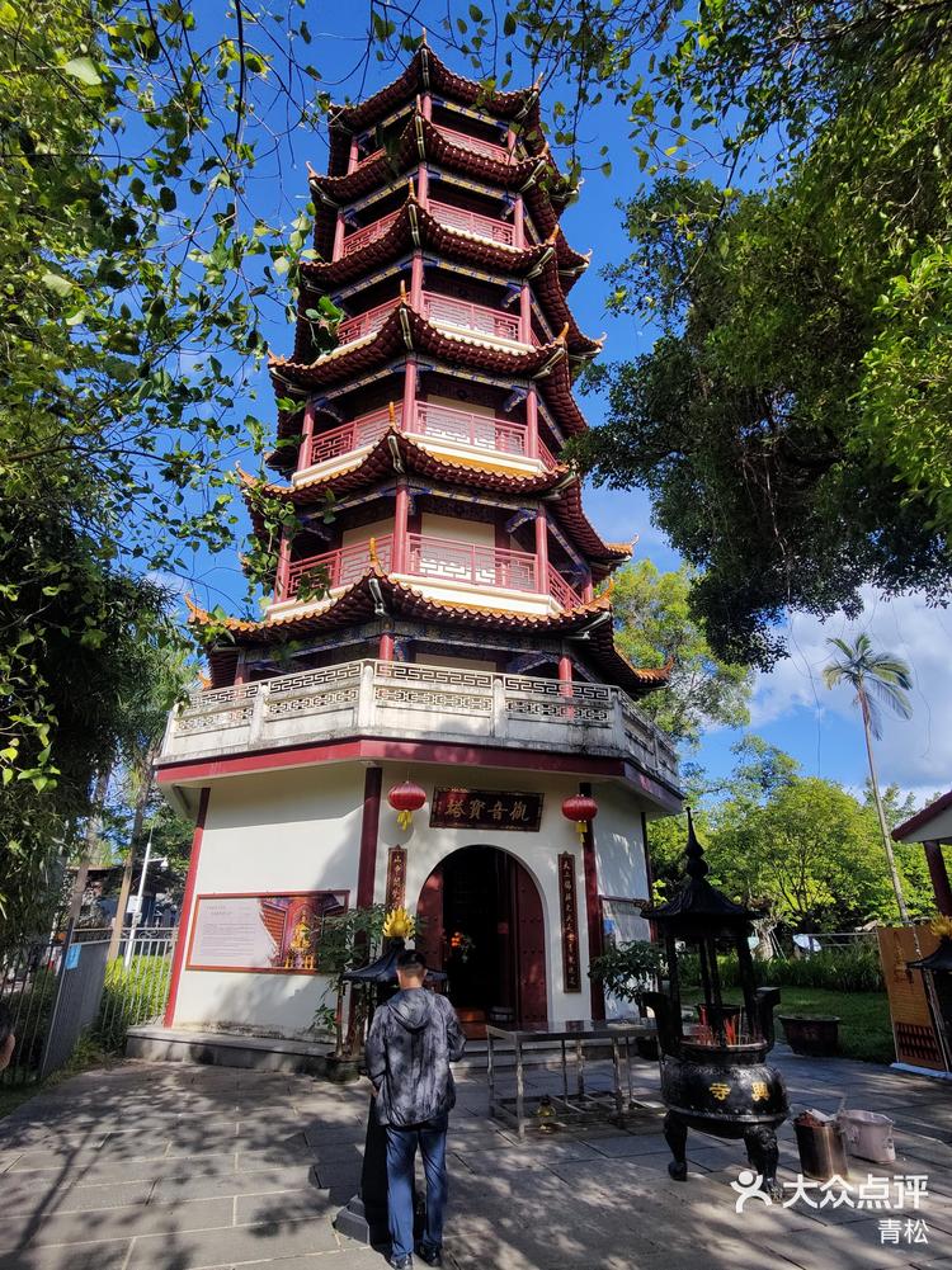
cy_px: 635
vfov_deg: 84.7
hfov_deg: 68.6
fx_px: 697
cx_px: 476
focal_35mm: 19
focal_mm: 3.5
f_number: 2.2
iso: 64
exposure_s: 1/2000
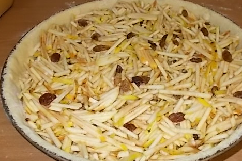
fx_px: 249
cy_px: 77
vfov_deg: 35.9
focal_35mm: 37
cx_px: 139
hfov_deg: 51.7
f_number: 3.2
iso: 200
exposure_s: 1/25
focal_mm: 4.6
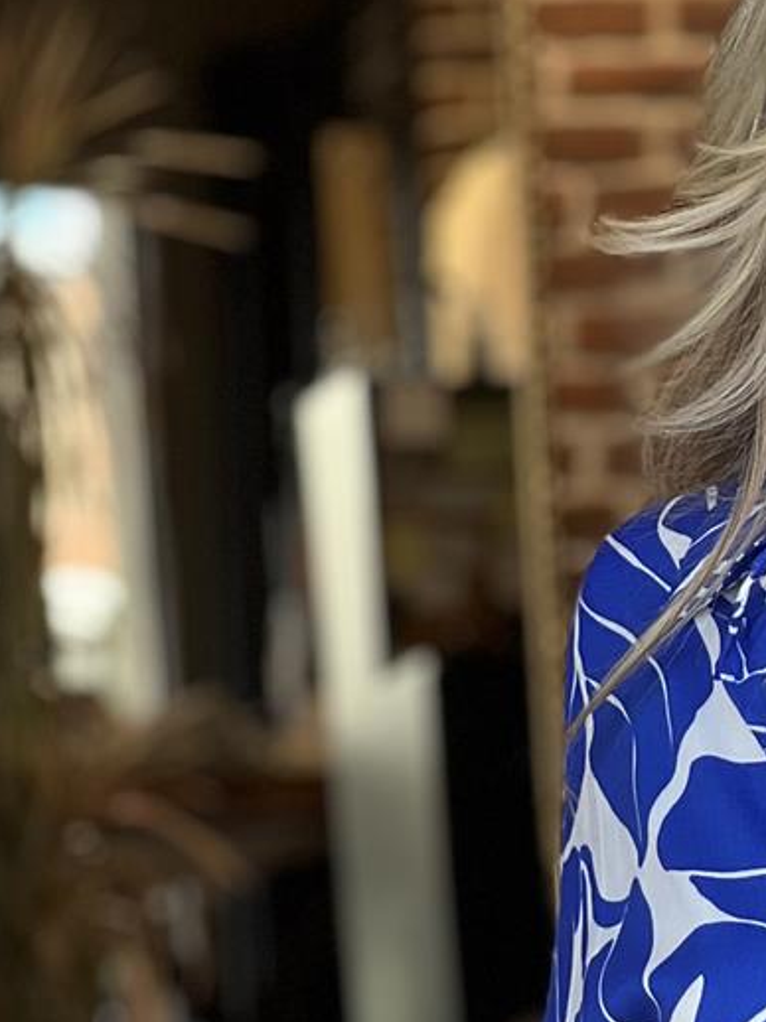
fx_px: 7028
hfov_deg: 6.2
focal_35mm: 238
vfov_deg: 8.3
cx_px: 1147
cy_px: 998
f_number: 2.8
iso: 32
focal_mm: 9
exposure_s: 1/100
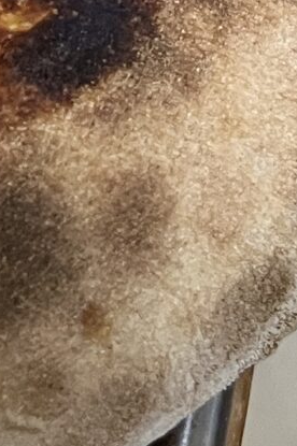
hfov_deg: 7.3
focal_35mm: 167
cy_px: -312
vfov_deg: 11.6
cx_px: -599
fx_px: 2070
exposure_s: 1/50
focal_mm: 5.1
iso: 200
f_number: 1.6
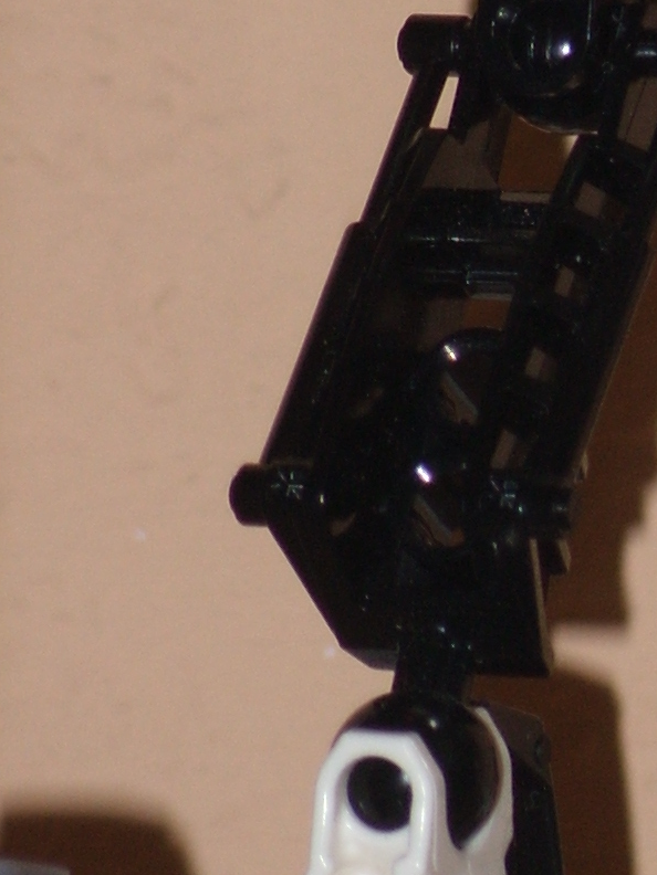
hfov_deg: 2.2
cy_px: 349
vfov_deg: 2.9
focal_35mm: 676
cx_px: 1335
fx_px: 17107
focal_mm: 33.72
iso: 50
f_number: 4.1
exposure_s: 1/148
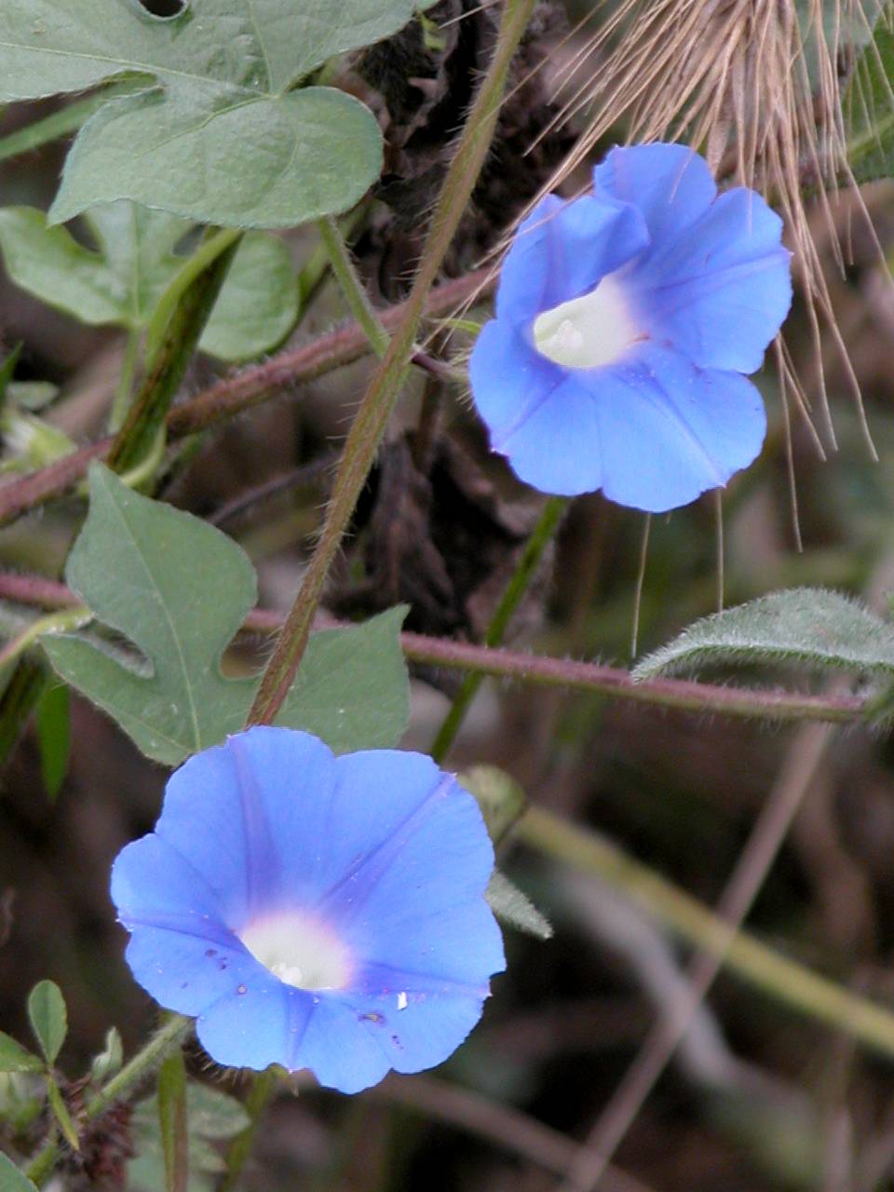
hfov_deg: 5.3
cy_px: 596
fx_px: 9642
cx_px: 447
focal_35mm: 280
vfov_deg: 7.1
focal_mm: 71.2
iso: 100
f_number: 4.2
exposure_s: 1/138
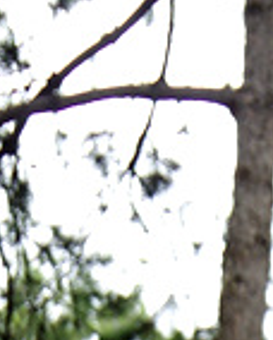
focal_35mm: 160
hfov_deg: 9.5
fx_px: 1612
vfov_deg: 9.7
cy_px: 975
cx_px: 376
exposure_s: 1/80
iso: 200
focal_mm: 18
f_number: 4.5
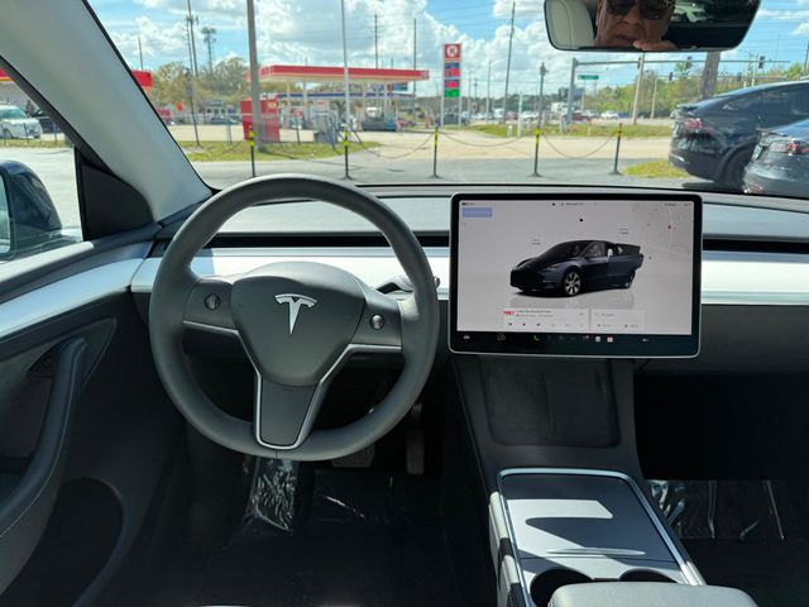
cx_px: 404
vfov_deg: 56.8
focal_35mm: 24
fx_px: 561
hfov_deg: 71.6
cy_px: 304
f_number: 1.78
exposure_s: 1/1553
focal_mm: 6.76
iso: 80
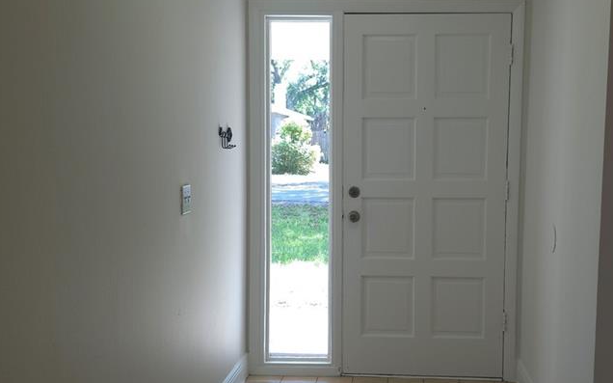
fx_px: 768
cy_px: 200
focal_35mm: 46
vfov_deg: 28.0
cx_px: 366
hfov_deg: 43.3
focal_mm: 6.3
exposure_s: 1/60
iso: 32
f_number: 1.7
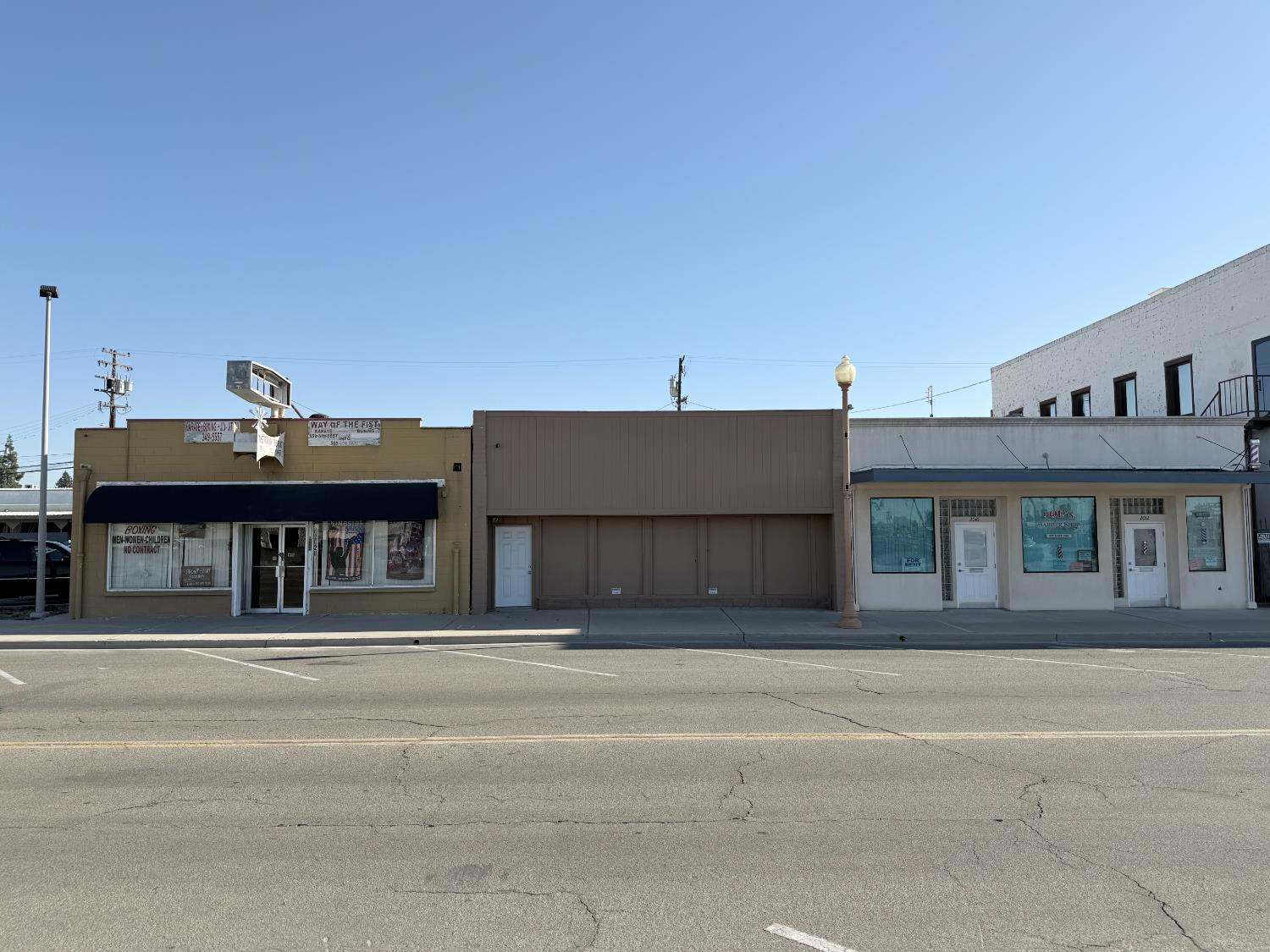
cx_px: 635
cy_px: 476
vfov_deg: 56.8
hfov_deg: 71.6
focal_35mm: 24
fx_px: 881
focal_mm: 6.76
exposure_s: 1/4167
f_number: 1.78
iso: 80
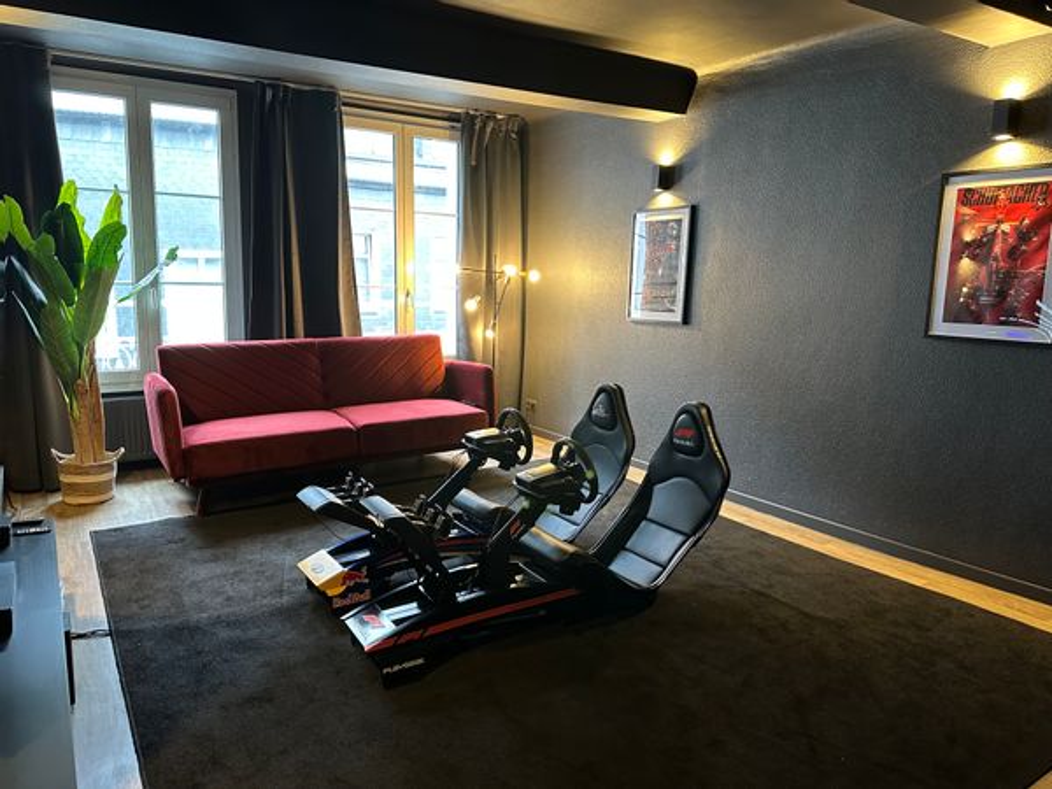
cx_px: 526
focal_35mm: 24
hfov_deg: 71.6
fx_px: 729
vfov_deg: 56.8
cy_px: 394
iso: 400
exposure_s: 1/50
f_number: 1.78
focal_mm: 6.86
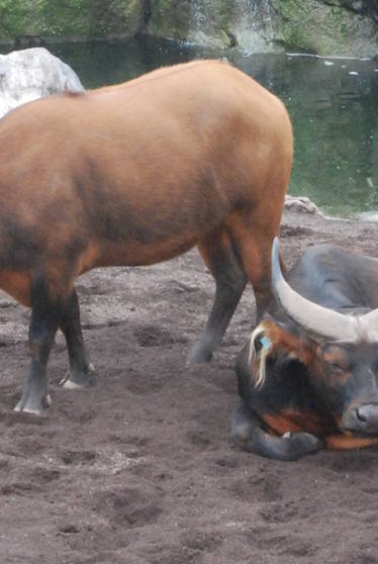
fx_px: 4723
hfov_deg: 4.6
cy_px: -204
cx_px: 64
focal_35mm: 301
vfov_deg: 6.8
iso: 1600
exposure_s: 1/160
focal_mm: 70
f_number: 14
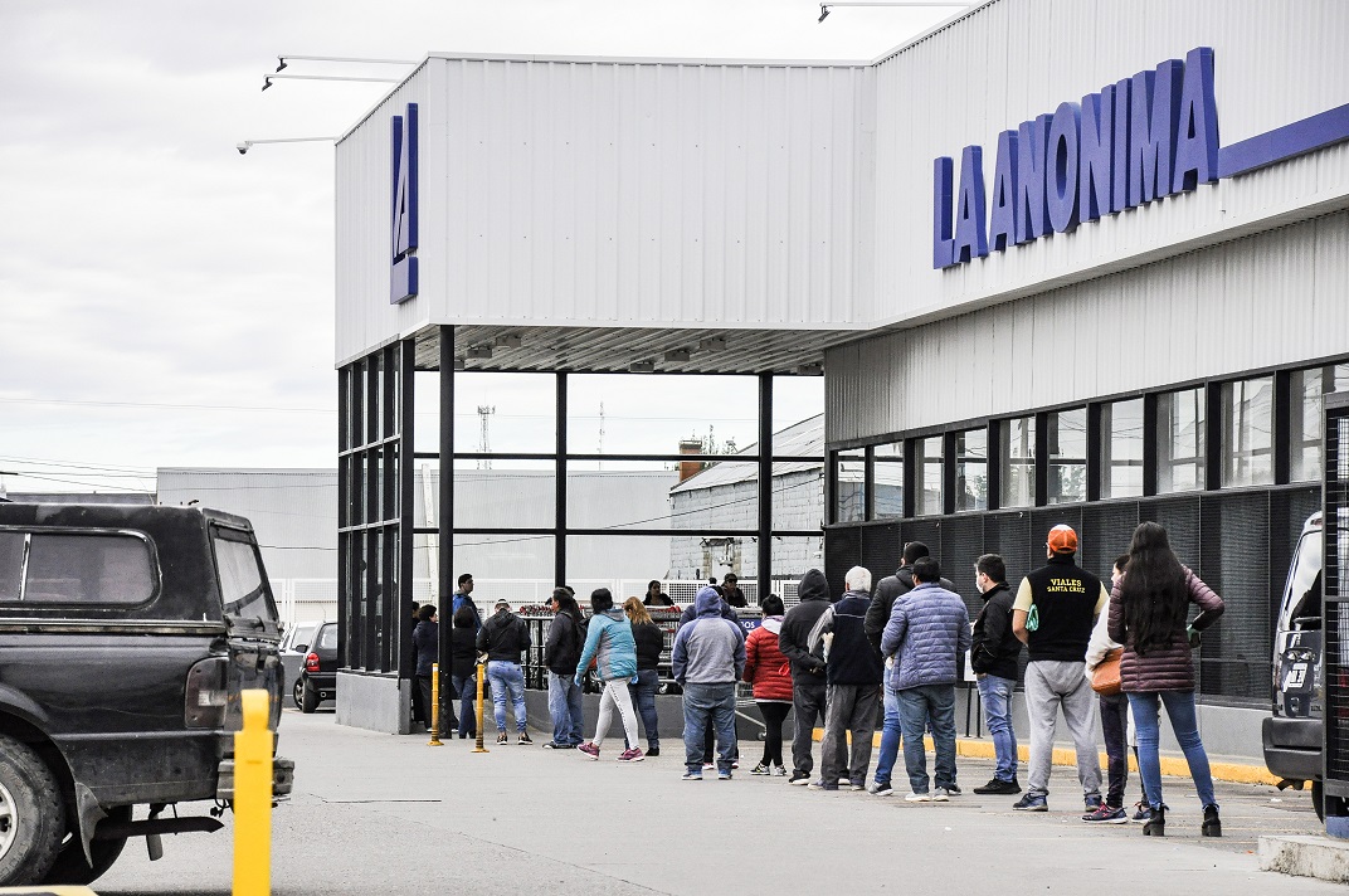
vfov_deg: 9.1
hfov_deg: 13.7
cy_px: 448
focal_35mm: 150
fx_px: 5614
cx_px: 674
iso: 1000
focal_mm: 100
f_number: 8
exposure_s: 1/1250
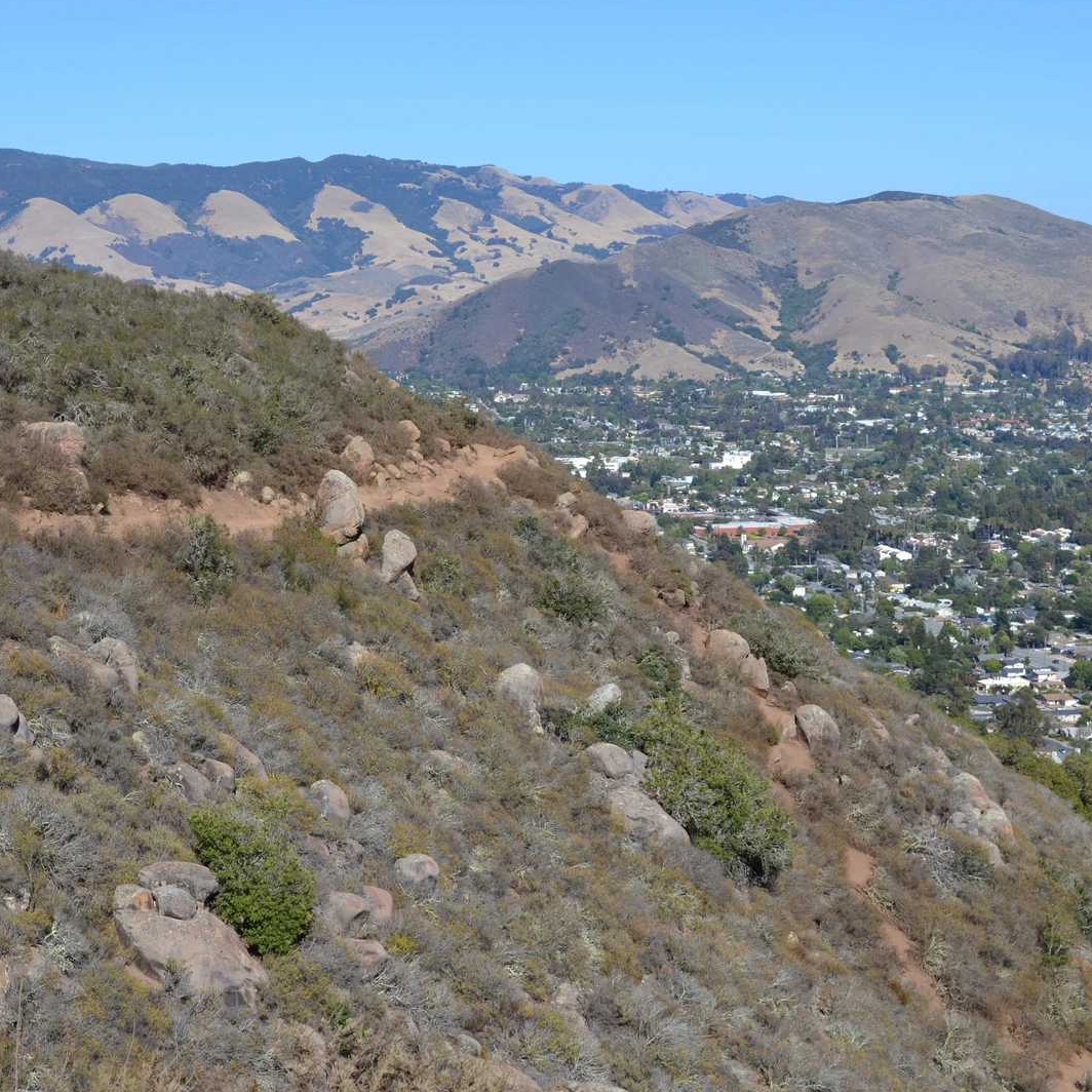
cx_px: 455
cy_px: 547
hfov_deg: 26.1
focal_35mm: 66
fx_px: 2356
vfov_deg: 26.1
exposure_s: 1/250
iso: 100
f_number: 8
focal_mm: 34
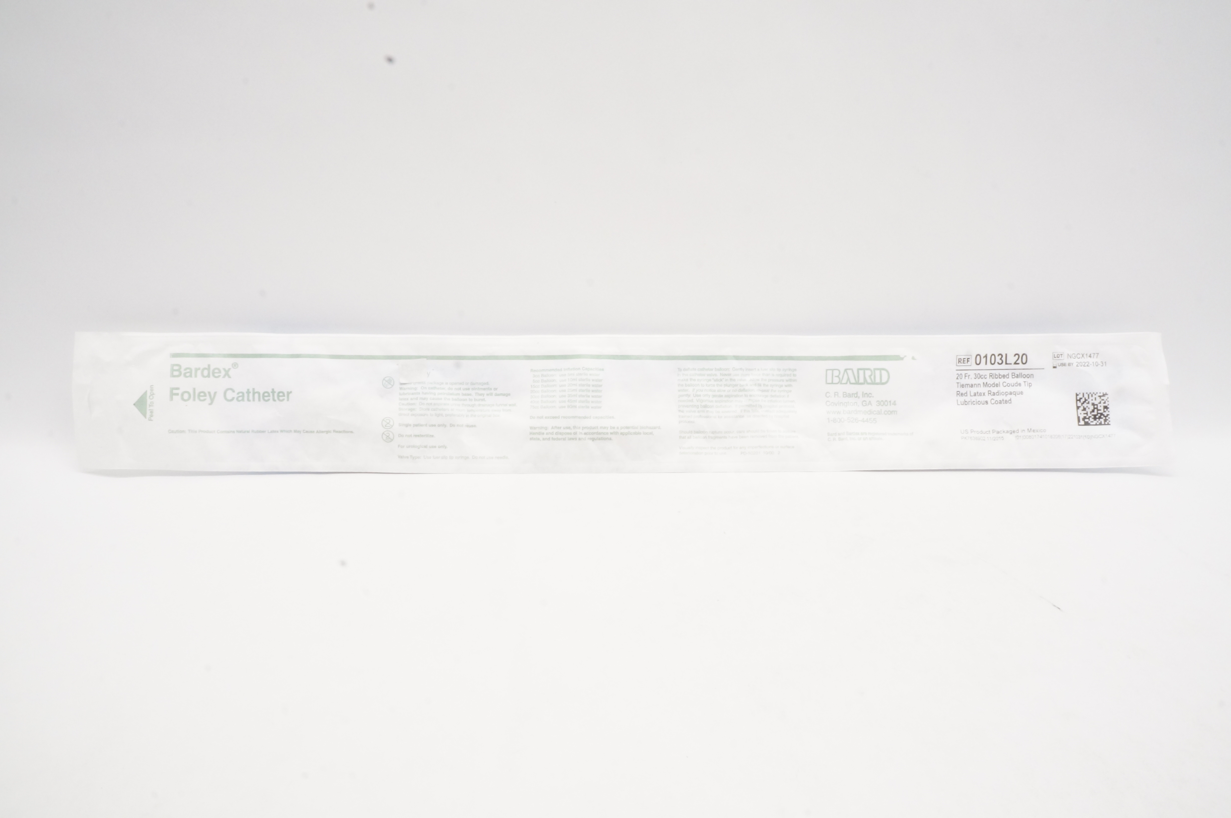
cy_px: 409
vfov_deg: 47.8
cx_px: 616
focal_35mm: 27
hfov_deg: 67.4
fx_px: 922
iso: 1600
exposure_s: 1/15
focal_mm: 18
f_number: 22
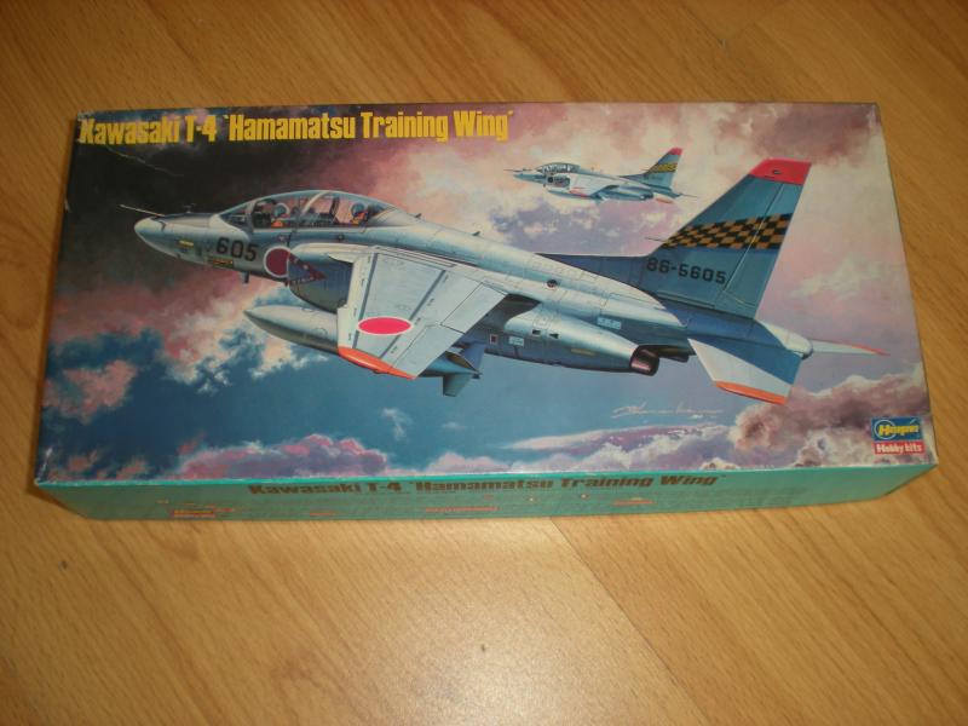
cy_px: 363
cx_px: 484
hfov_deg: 49.0
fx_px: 1063
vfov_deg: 37.7
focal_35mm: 38
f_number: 3.1
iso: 64
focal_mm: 6.3
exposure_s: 1/43.5
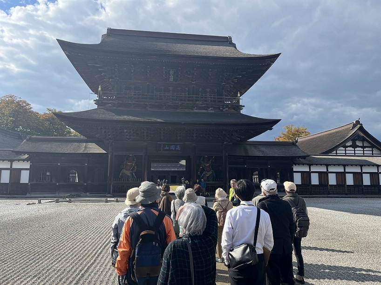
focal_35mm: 26
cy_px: 142
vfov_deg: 53.0
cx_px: 190
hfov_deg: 67.3
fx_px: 286
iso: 50
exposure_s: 1/2024
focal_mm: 5.1
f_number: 1.6
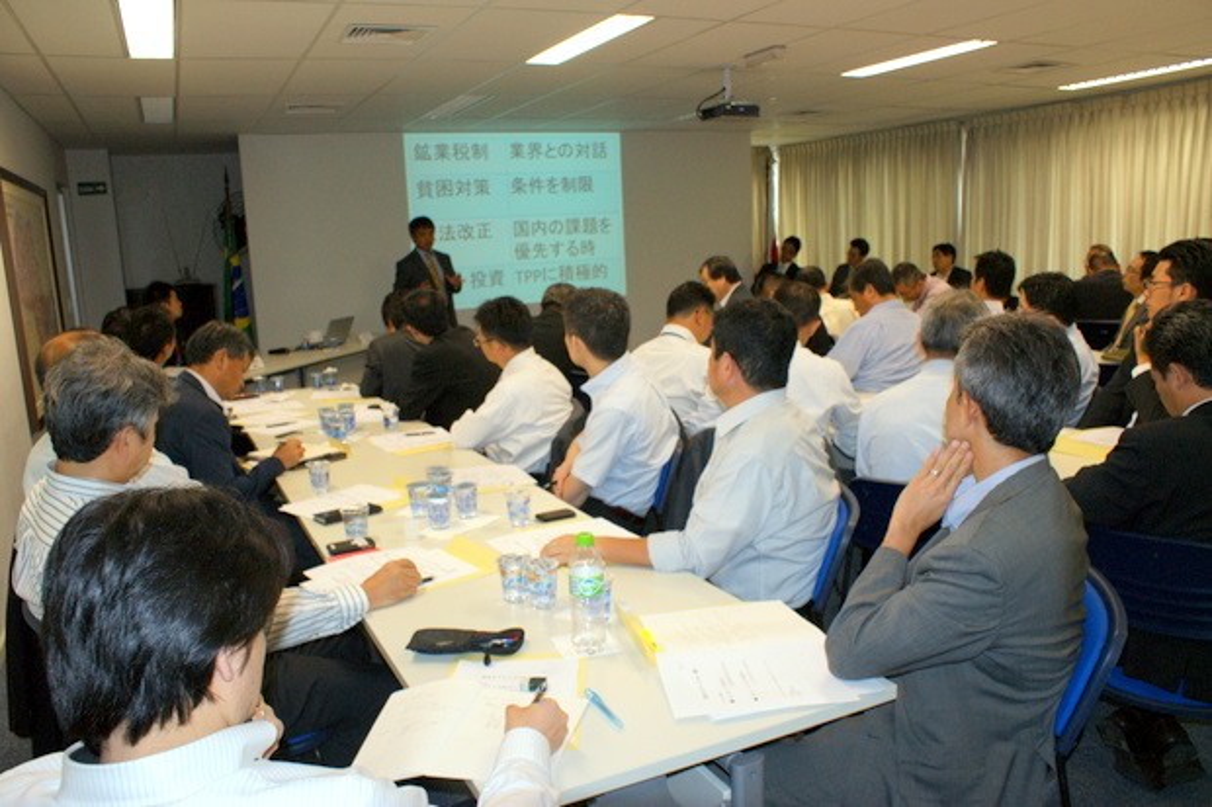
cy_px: 404
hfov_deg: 61.9
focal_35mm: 30
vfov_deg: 43.6
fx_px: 1010
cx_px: 606
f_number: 5.6
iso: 400
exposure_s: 1/60
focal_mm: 20
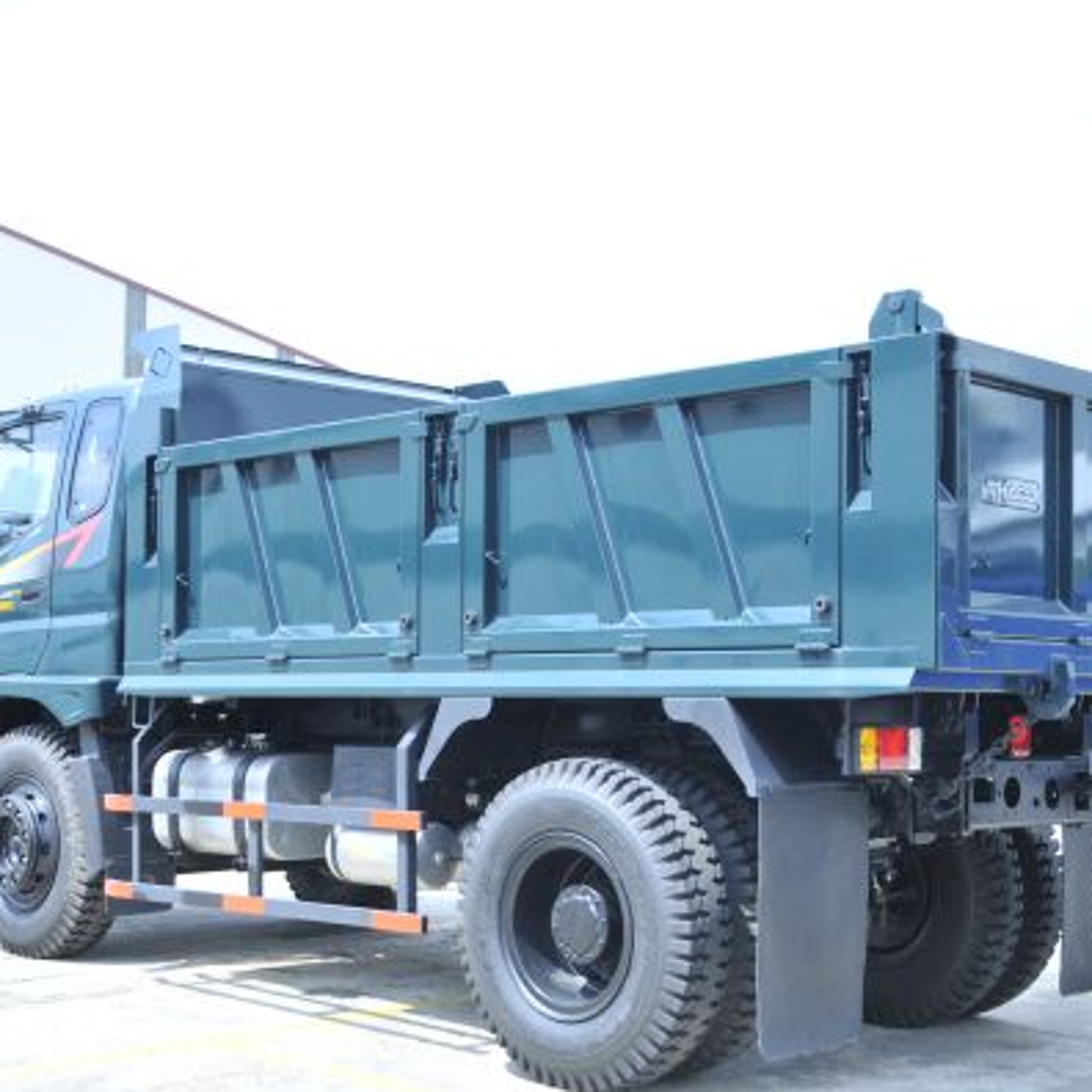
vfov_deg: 31.6
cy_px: 545
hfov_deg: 31.6
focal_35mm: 54
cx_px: 585
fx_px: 1927
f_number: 6.3
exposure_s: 1/250
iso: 250
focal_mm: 28
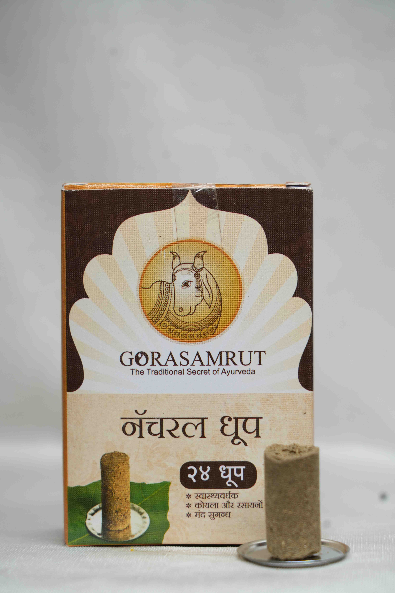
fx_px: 1695
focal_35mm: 103
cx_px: 198
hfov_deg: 13.3
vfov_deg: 19.8
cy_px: 296
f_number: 5.6
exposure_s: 1/60
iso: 250
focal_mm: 103
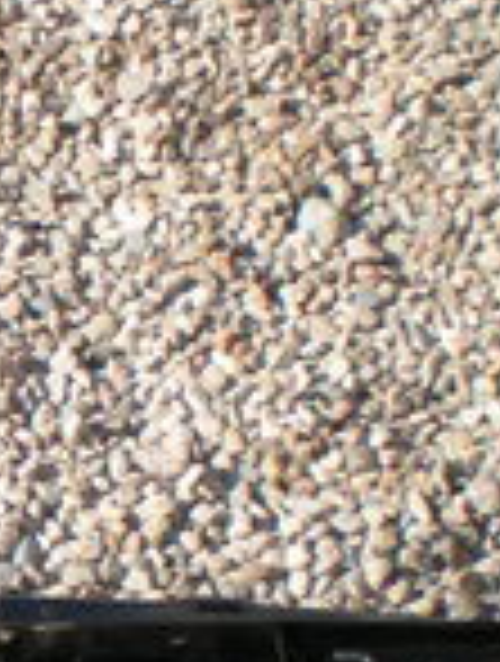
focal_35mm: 165
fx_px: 3164
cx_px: -568
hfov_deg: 8.5
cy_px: 653
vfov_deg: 11.8
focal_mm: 6.3
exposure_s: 1/290
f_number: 4.6
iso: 89
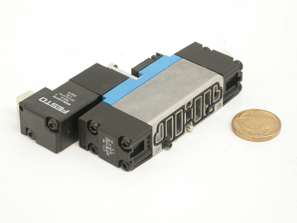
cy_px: 112
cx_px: 148
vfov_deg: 9.6
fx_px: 1321
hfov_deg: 12.8
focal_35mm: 154
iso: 100
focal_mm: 31.9
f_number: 5.1
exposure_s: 1/12.3
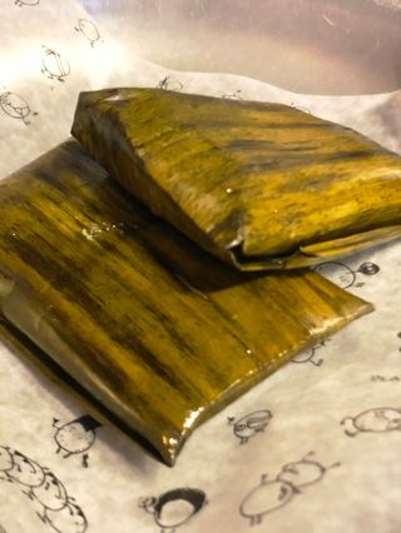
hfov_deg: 28.1
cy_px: 266
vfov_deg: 36.8
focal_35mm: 52
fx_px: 802
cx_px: 200
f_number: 2.4
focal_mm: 6
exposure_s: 1/9
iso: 160
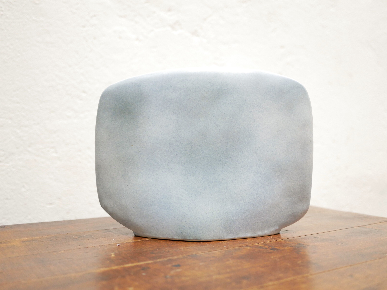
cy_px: 145
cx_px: 194
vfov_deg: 36.0
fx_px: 447
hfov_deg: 46.8
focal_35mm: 40
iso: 1250
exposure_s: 1/60
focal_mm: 20
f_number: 1.7
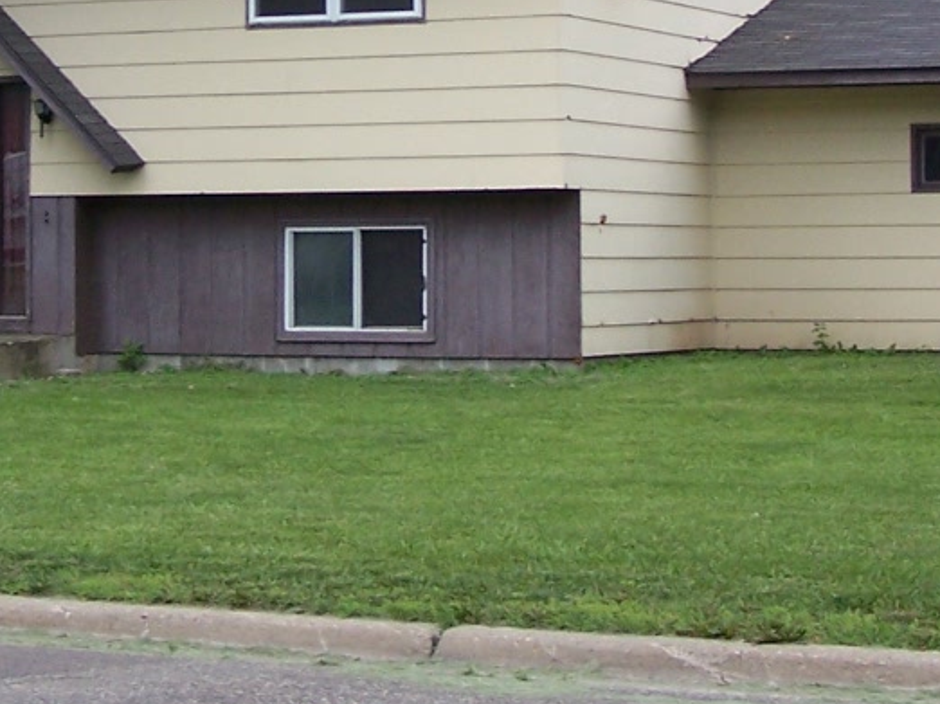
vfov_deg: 12.9
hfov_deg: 17.4
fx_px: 3067
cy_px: 18
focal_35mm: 113
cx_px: 403
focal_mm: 6.3
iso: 80
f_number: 2.8
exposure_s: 1/500
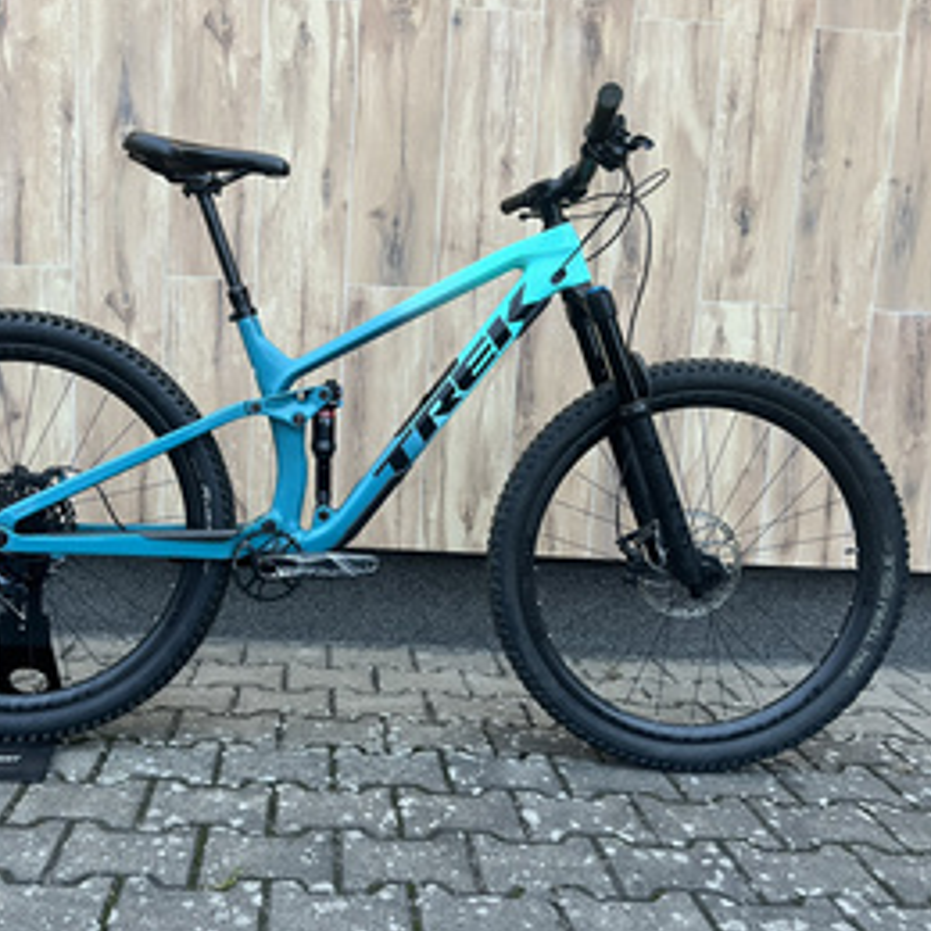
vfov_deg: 52.5
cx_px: 354
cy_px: 467
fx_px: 943
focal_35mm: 31
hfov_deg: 52.0
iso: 320
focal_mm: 5.7
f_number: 1.5
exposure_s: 1/60
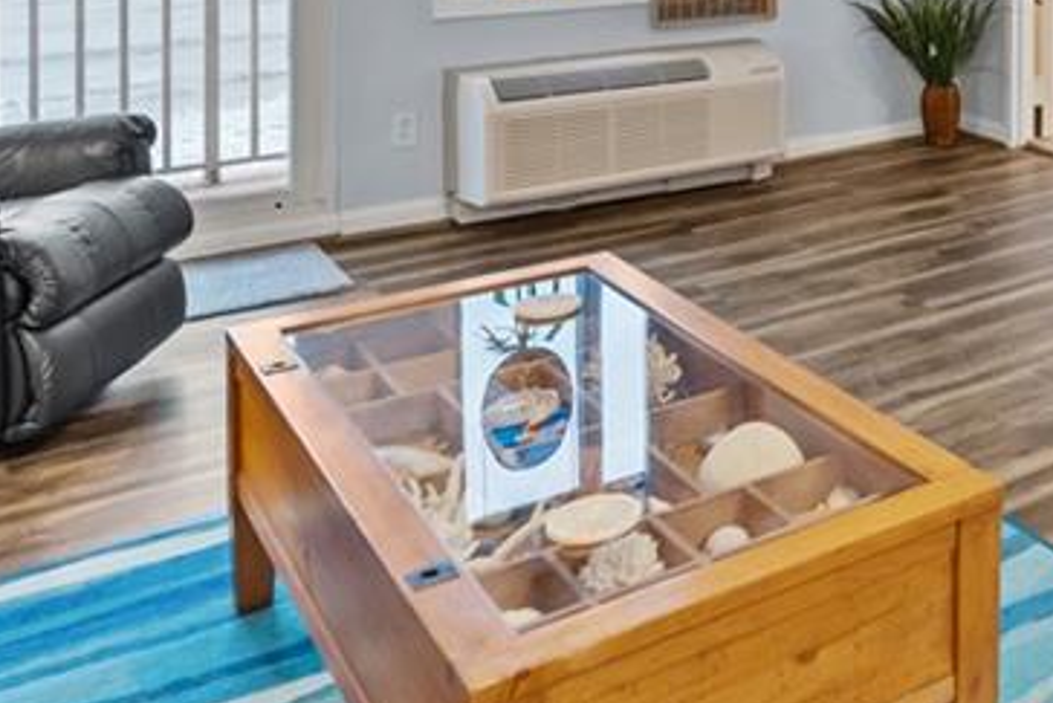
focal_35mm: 45
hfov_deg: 36.4
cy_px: -140
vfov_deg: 26.6
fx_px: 1317
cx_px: 1177
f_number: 7.1
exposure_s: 1/3
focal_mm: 16
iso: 1000
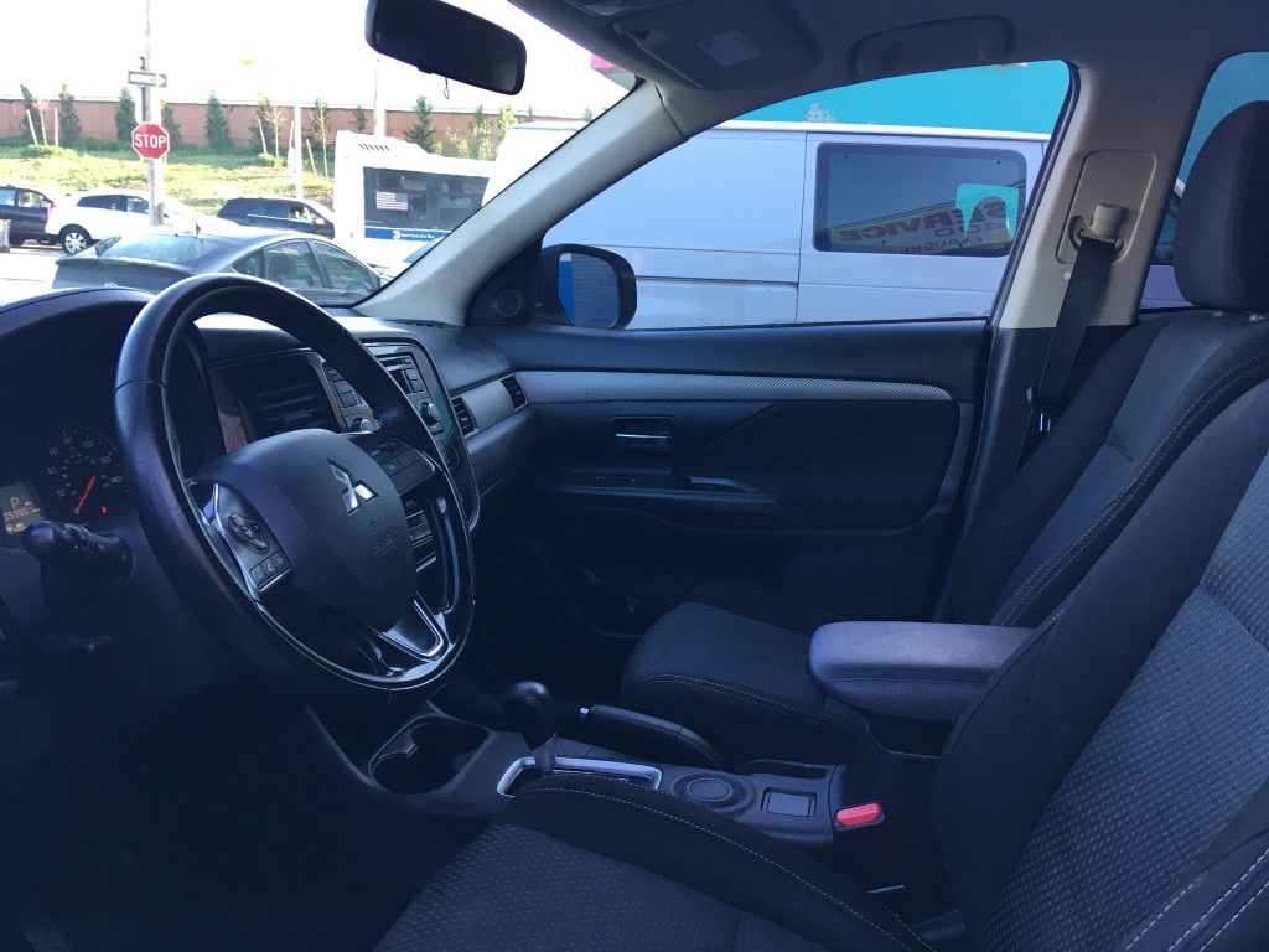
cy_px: 476
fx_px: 1063
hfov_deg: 61.7
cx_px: 634
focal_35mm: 29
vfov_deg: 48.2
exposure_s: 1/40
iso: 25
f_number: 2.2
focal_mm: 4.15
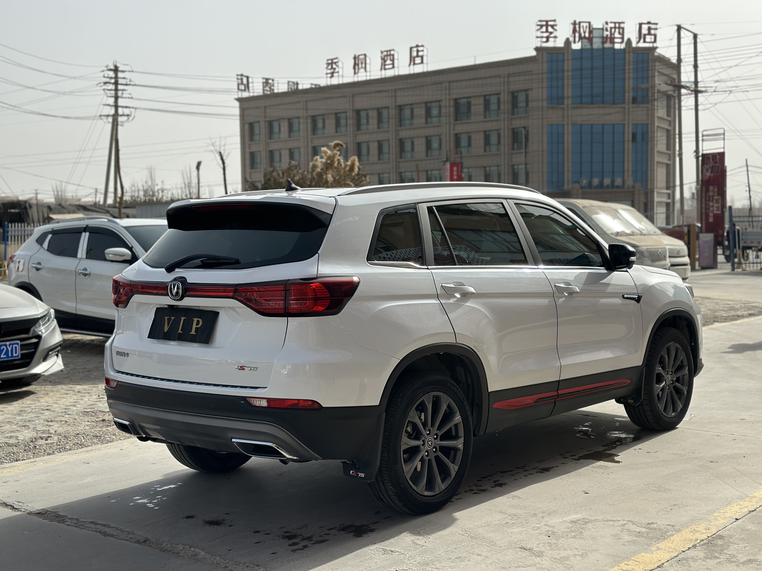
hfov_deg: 39.7
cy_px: 286
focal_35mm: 48
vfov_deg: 30.3
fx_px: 1057
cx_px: 381
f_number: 1.78
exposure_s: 1/5000
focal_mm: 6.86
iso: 80
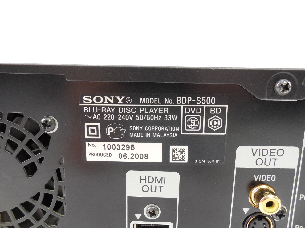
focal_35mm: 26
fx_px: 229
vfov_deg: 53.1
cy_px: 114
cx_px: 152
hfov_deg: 67.3
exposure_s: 1/20
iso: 400
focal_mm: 4.6
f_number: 3.5
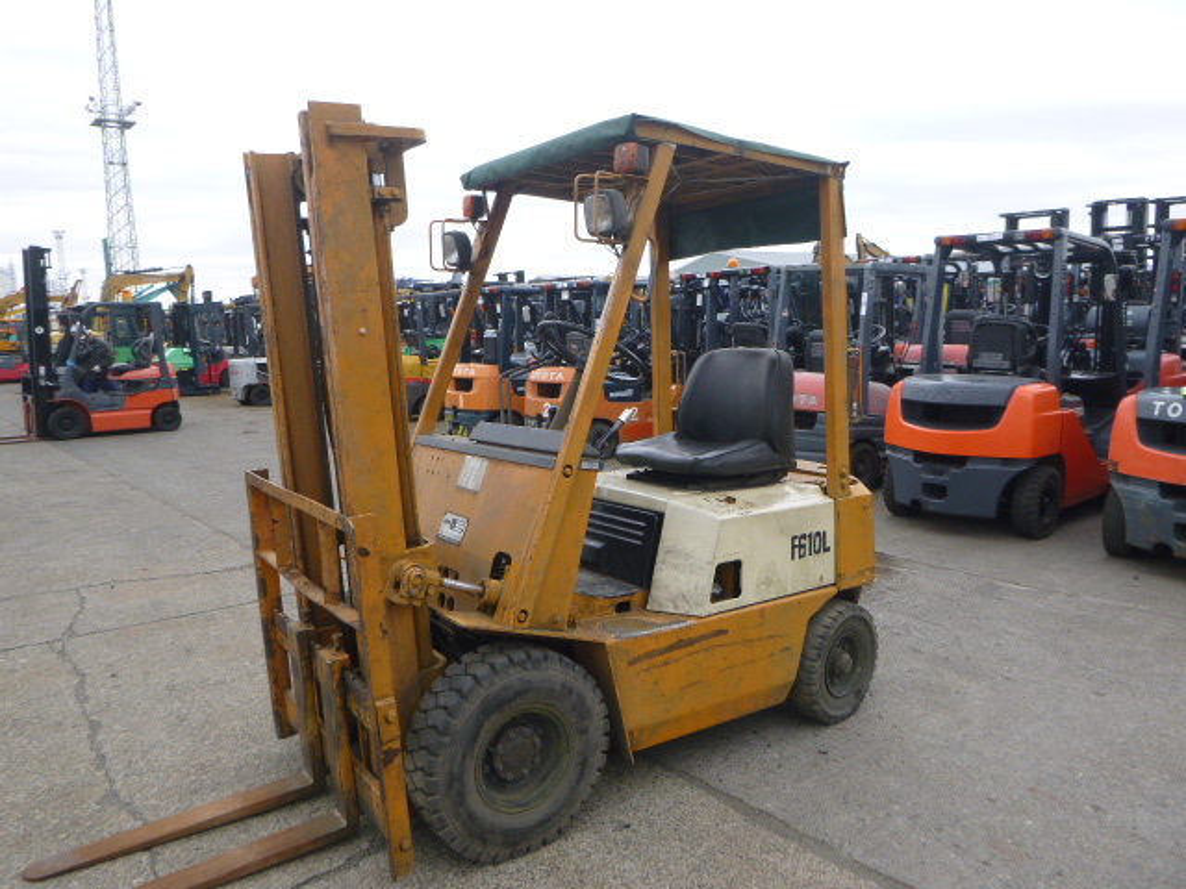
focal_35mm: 25
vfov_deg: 54.9
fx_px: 857
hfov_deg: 69.4
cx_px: 593
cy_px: 444
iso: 100
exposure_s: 1/125
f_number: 3.9
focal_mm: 4.5
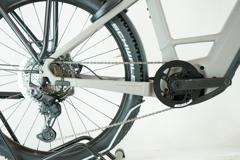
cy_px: 80
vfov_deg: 19.5
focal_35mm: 70
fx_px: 467
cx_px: 120
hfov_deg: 28.8
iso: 2000
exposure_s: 1/200
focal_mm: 70
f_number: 5.6
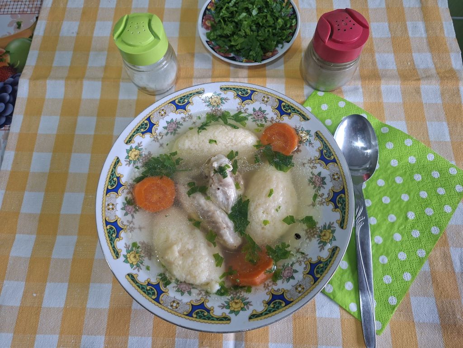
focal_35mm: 23
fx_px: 308
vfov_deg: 58.9
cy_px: 174
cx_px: 232
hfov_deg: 73.9
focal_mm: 5.54
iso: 320
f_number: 1.8
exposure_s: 1/50
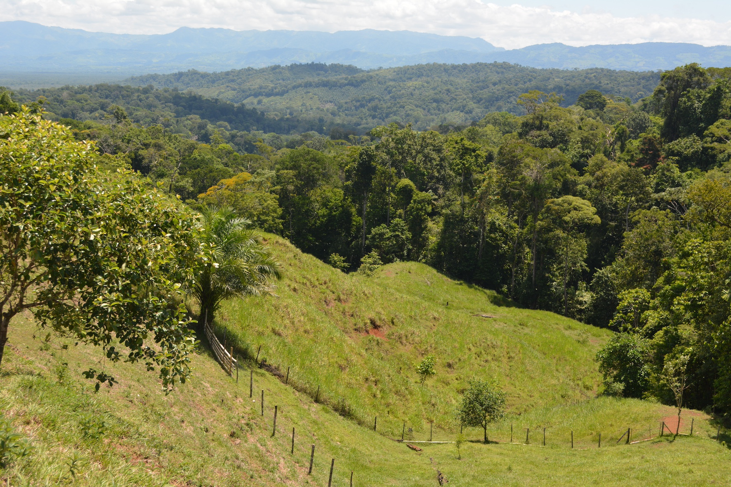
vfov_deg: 28.1
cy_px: 244
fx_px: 975
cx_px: 366
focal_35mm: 48
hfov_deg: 41.1
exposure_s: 1/250
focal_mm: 32
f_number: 8
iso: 180
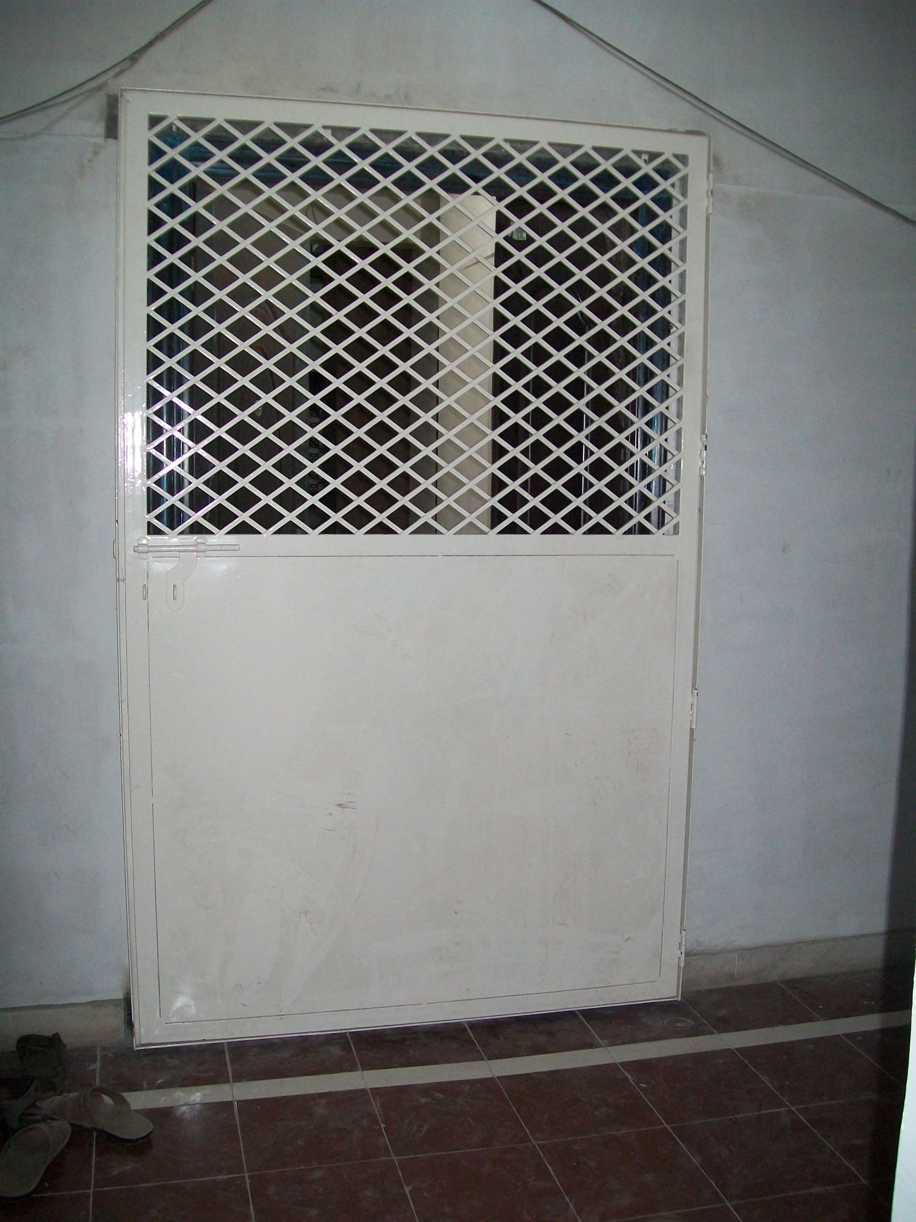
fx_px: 1200
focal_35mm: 34
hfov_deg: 41.8
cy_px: 611
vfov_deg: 54.0
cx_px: 458
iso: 160
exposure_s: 1/60
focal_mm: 6.1
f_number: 2.7
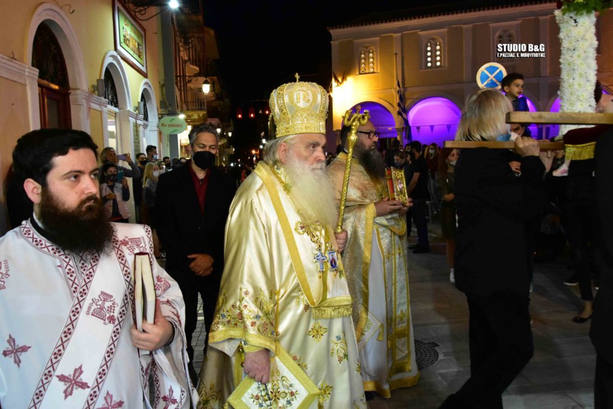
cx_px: 306
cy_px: 204
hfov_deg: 67.4
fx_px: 460
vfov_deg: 47.9
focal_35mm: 27
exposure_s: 1/125
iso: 5000
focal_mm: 18
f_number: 5.6
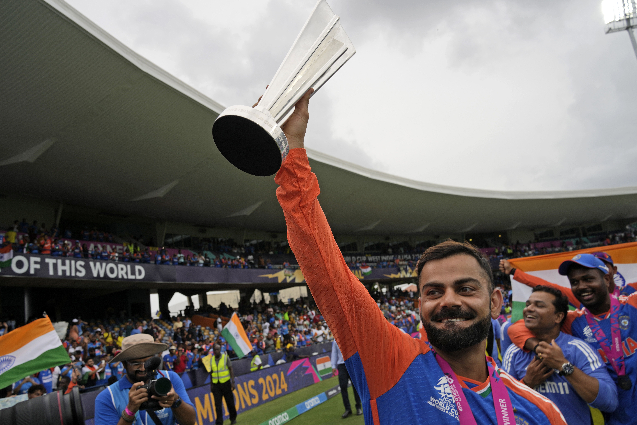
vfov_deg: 46.4
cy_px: 212
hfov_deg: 65.5
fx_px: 495
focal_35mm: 28
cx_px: 318
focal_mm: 28
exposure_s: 1/320
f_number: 7.1
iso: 100
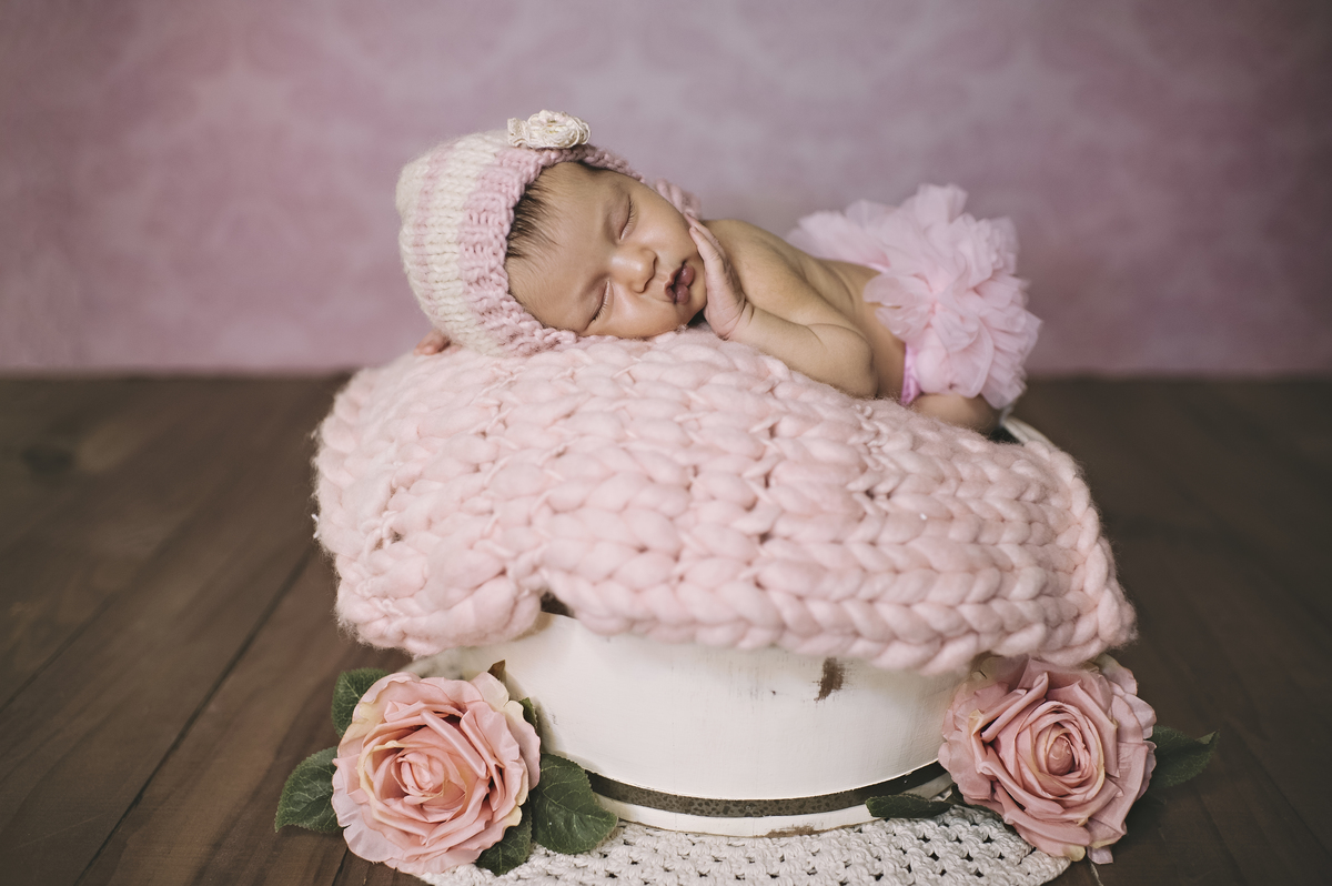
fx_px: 1294
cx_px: 666
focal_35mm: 35
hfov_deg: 54.5
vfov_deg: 37.8
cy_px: 443
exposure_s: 1/125
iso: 320
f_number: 2.2
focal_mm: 35
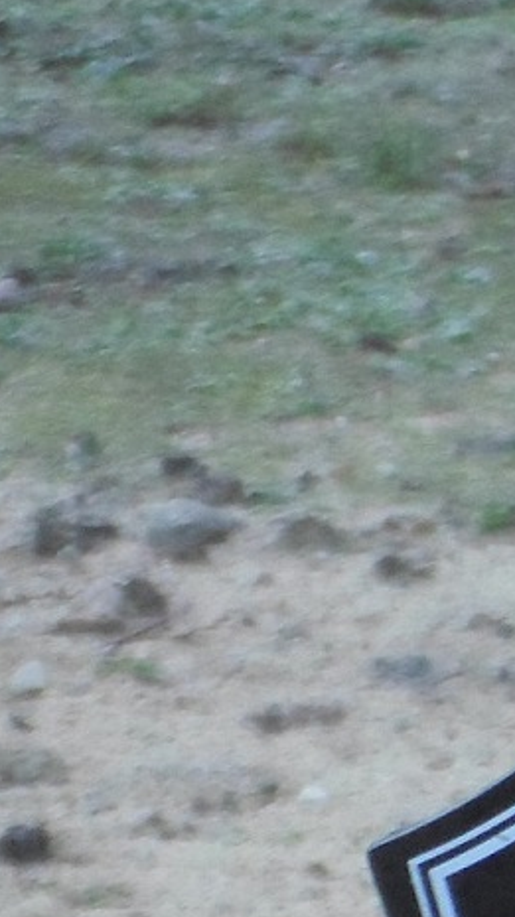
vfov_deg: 4.1
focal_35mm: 532
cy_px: 1082
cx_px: 1185
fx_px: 12936
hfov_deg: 2.3
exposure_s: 1/60
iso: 200
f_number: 6.3
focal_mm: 22.5
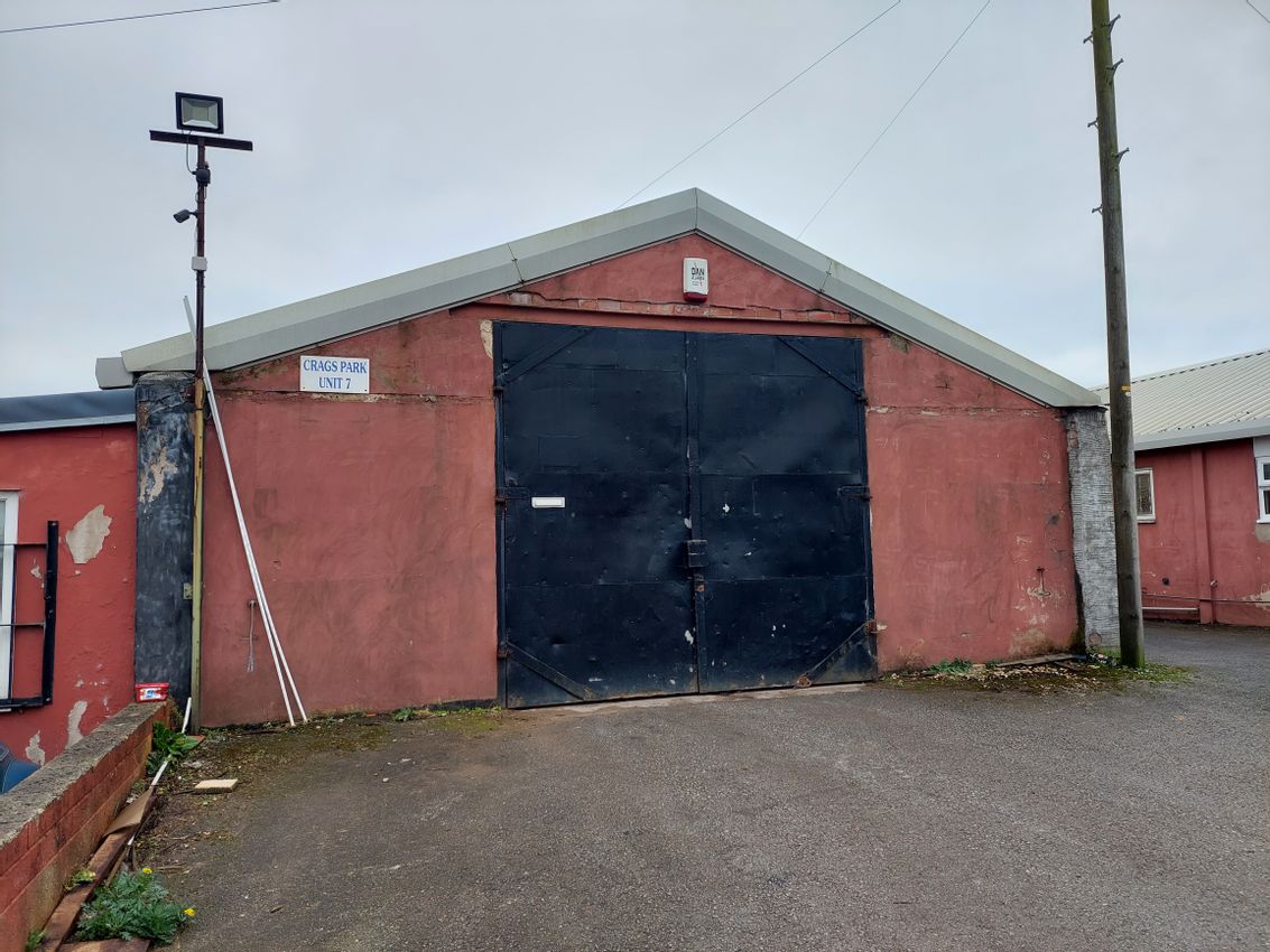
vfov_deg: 56.8
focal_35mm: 24
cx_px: 635
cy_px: 476
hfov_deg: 71.6
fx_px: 881
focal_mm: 5.23
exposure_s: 1/100
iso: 50
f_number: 1.8
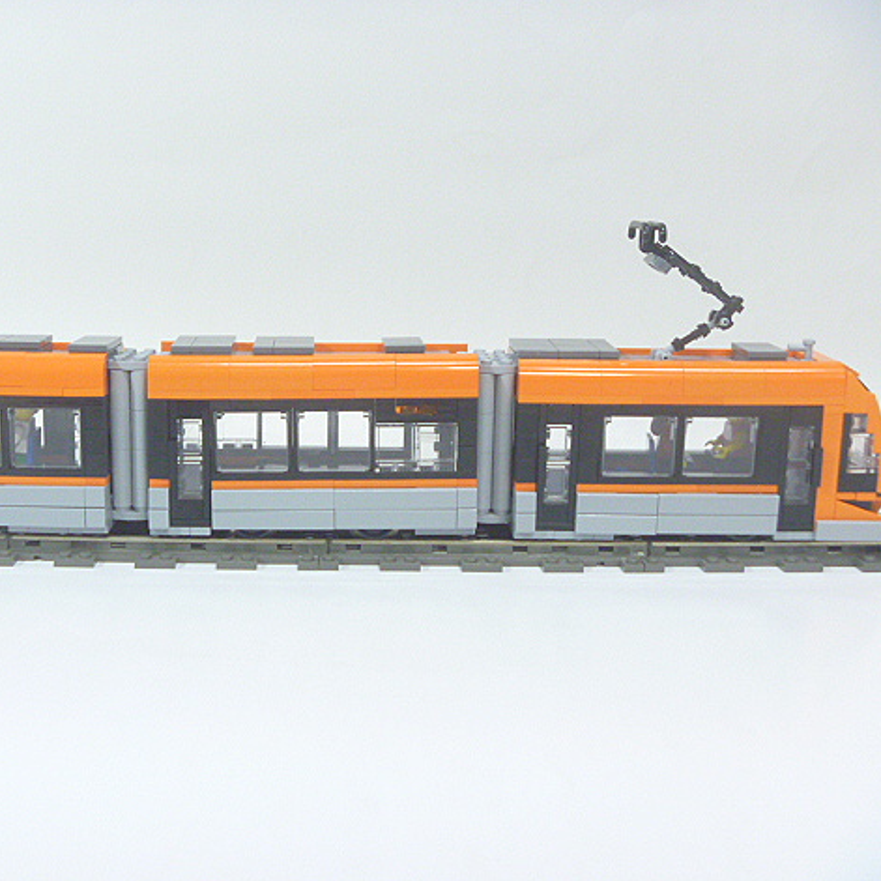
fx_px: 1209
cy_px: 438
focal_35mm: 42
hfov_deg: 39.7
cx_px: 318
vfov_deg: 40.0
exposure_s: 1/20
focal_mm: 6.3
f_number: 3.5
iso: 400
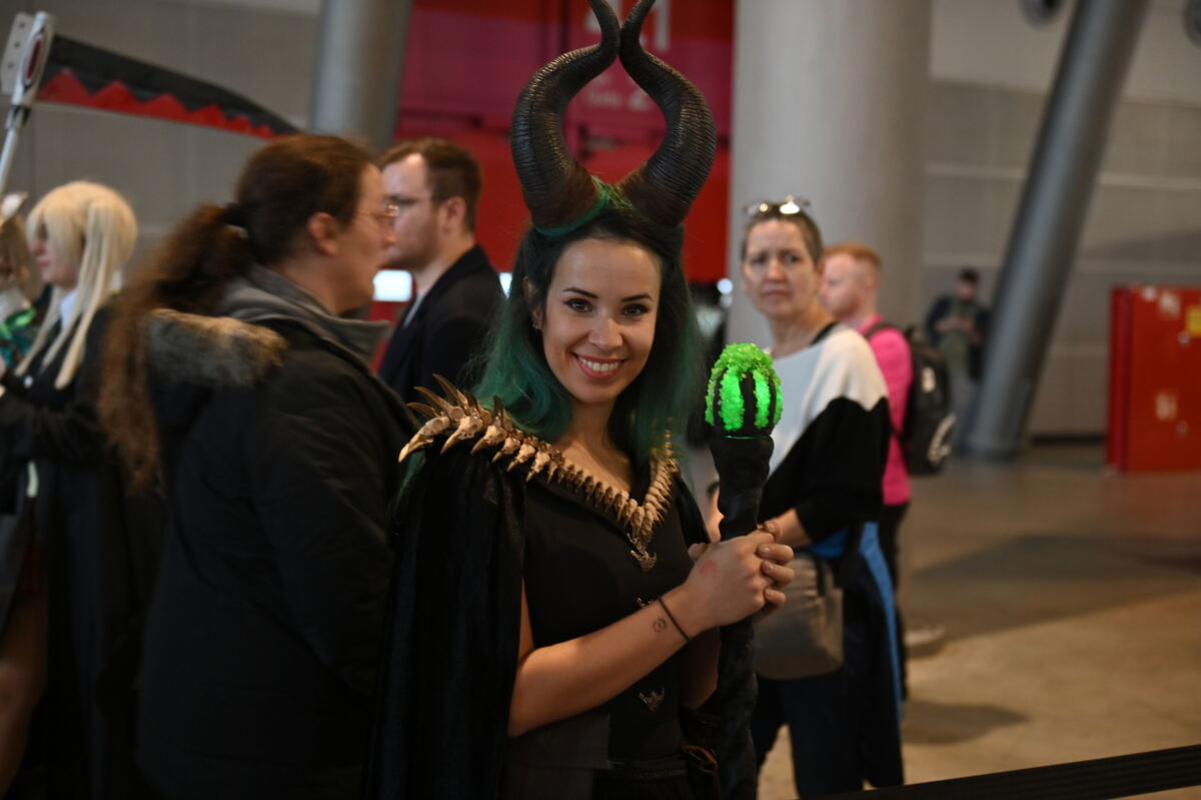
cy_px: 400
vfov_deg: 26.0
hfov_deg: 38.2
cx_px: 600
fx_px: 1734
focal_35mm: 52
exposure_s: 1/80
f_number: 2.8
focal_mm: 52
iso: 1000
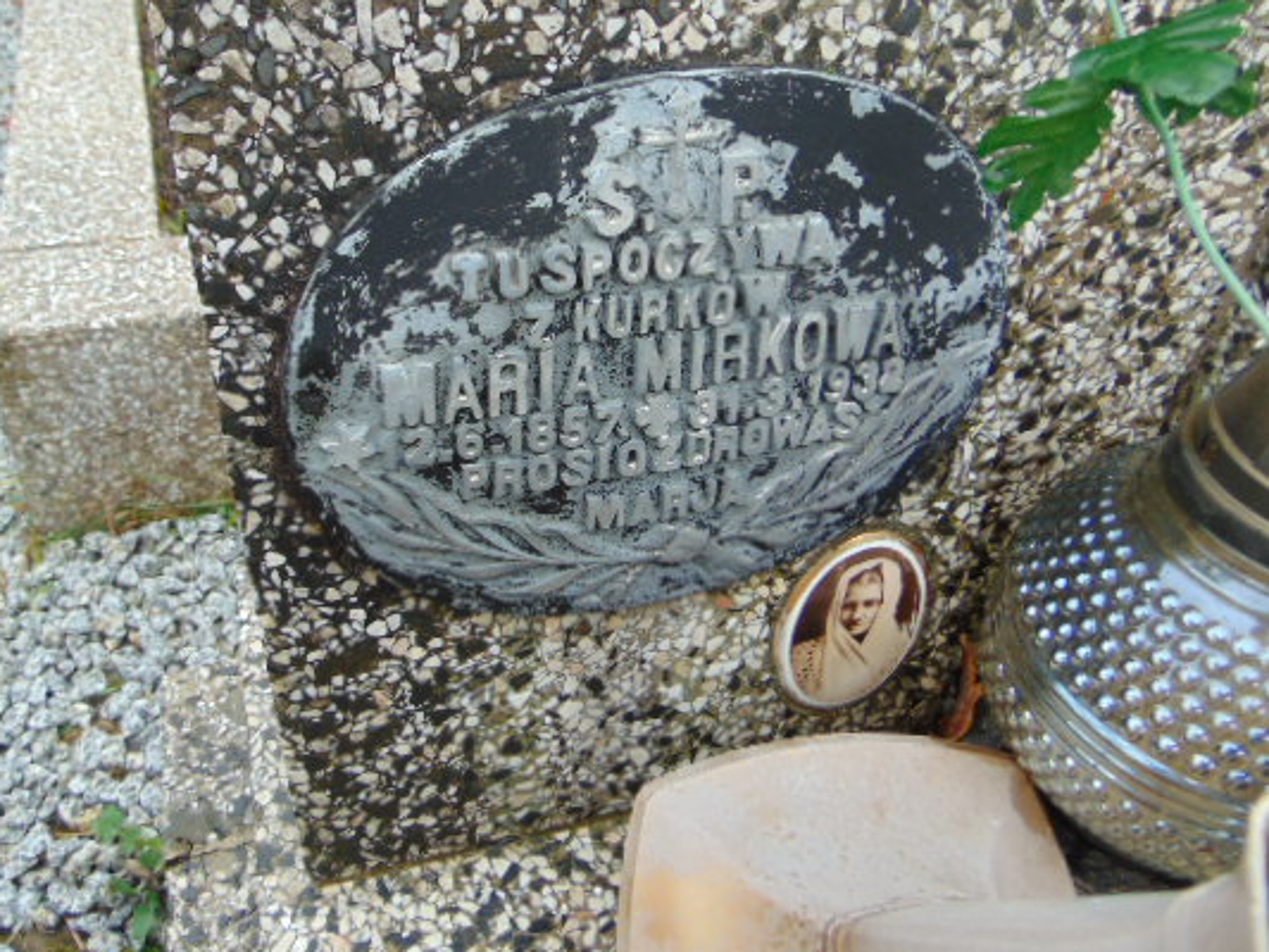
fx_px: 1100
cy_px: 436
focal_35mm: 30
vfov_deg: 46.8
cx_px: 560
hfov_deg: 59.8
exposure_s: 1/80
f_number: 3
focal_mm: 4.5
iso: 80
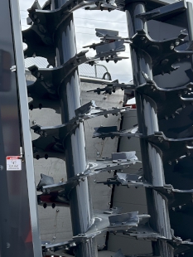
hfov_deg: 21.3
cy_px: 177
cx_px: 9
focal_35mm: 67
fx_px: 497
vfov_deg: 28.7
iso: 50
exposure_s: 1/2208
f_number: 1.5
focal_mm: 5.7
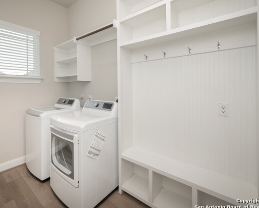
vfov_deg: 76.6
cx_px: 115
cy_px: 89
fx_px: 130
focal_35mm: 17
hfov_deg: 89.3
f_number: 6.3
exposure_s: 1/250
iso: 500
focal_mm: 7
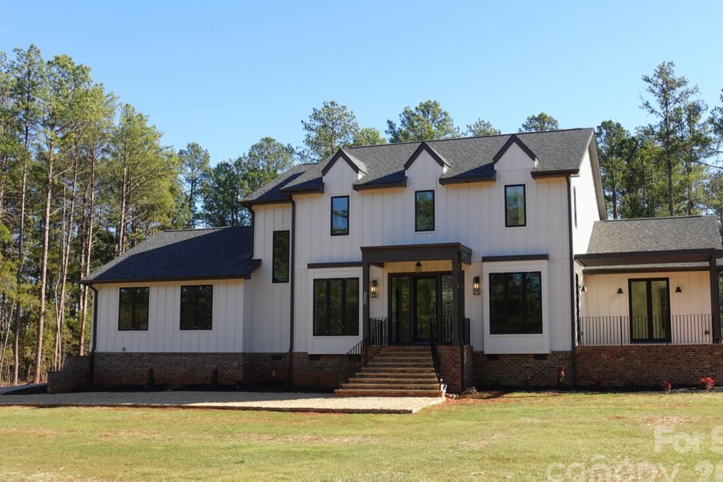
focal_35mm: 49
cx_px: 384
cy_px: 239
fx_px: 984
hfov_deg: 40.3
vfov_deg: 27.5
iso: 125
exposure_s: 1/200
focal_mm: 16.94
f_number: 5.6
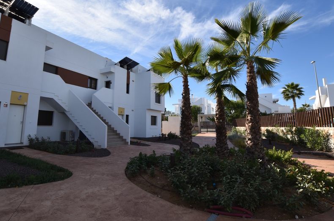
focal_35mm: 18
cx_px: 146
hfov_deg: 89.7
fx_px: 167
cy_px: 99
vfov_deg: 66.9
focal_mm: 10
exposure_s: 1/250
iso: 100
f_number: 8
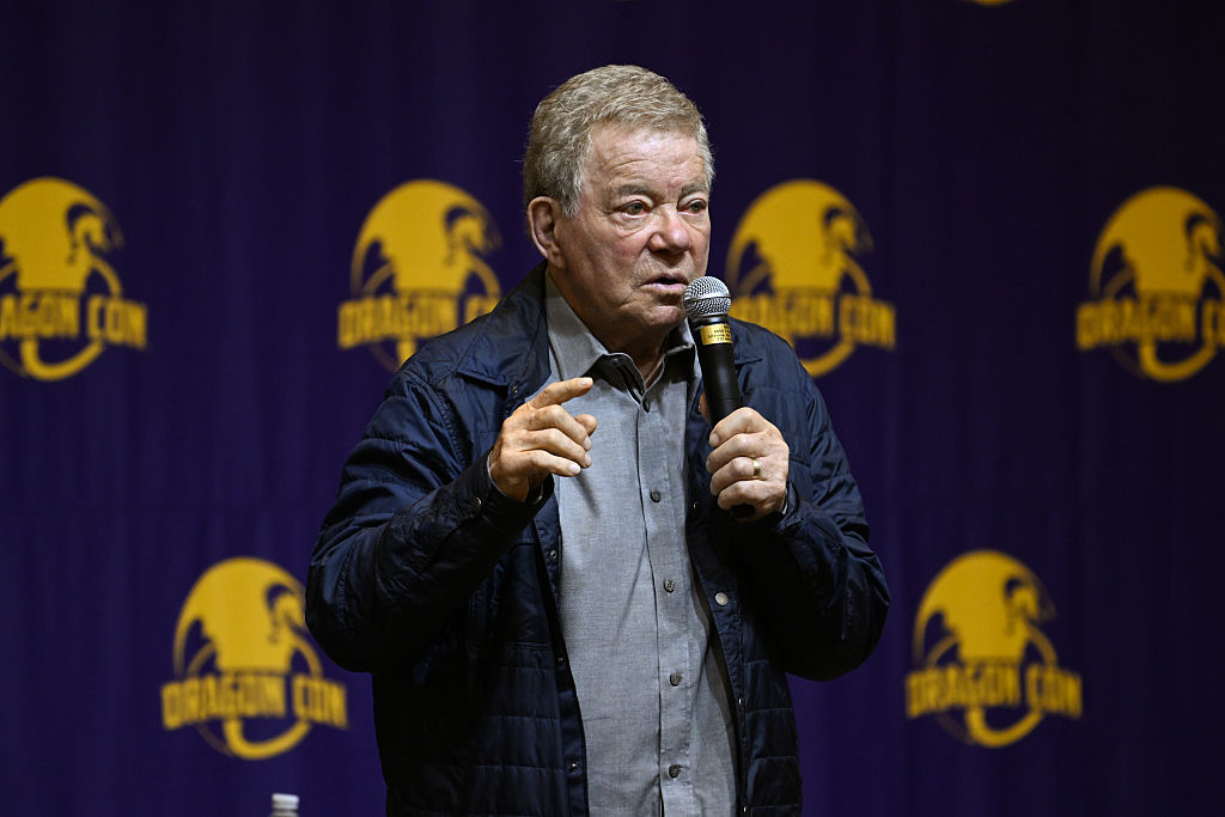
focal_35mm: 600
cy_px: 408
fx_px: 20418
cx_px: 612
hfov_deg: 3.4
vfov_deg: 2.3
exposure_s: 1/160
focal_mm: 600
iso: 3200
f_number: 6.3
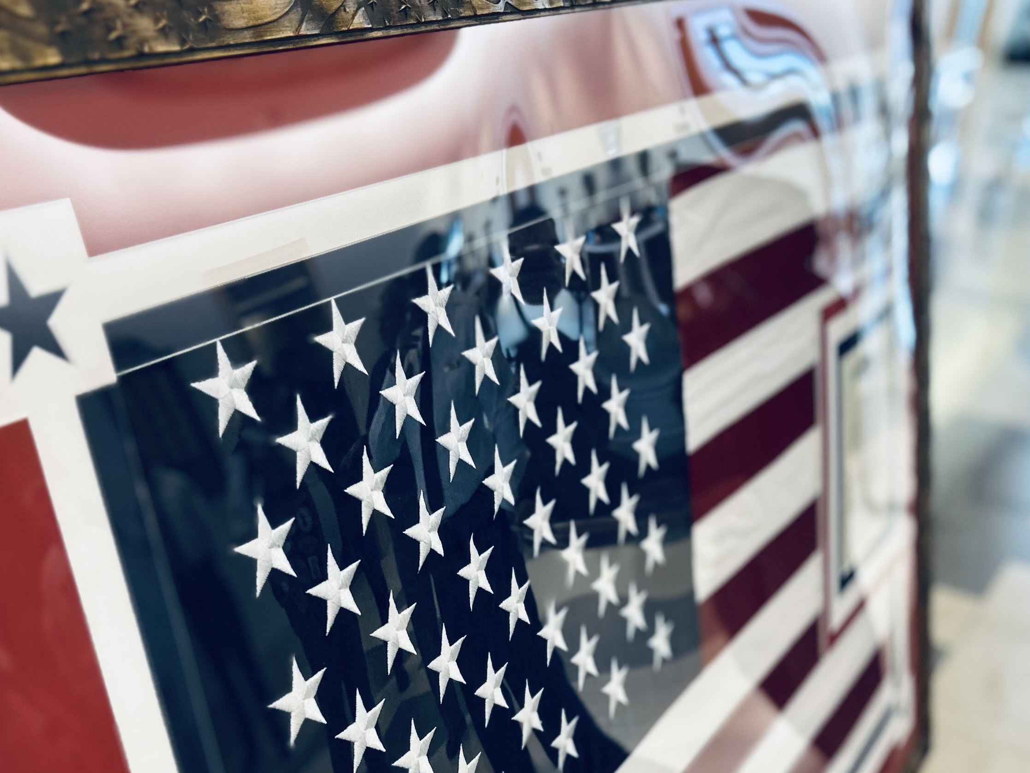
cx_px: 524
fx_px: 1399
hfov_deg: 40.4
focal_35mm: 47
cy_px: 633
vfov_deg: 30.1
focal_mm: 5.7
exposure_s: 1/60
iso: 100
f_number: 1.5
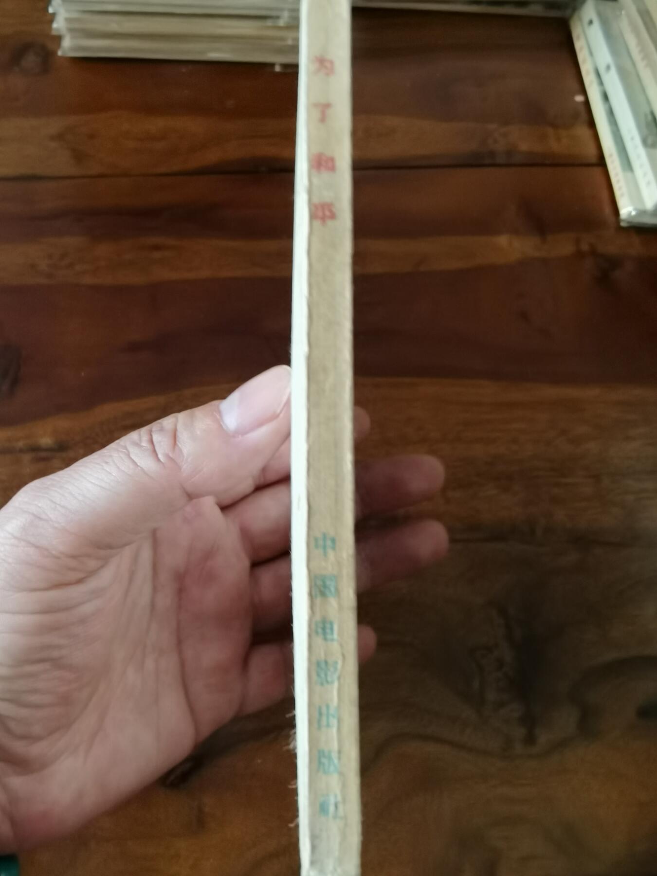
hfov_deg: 51.4
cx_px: 328
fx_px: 683
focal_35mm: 27
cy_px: 438
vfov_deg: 65.3
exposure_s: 1/16.7
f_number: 2.2
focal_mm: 2.26
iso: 800
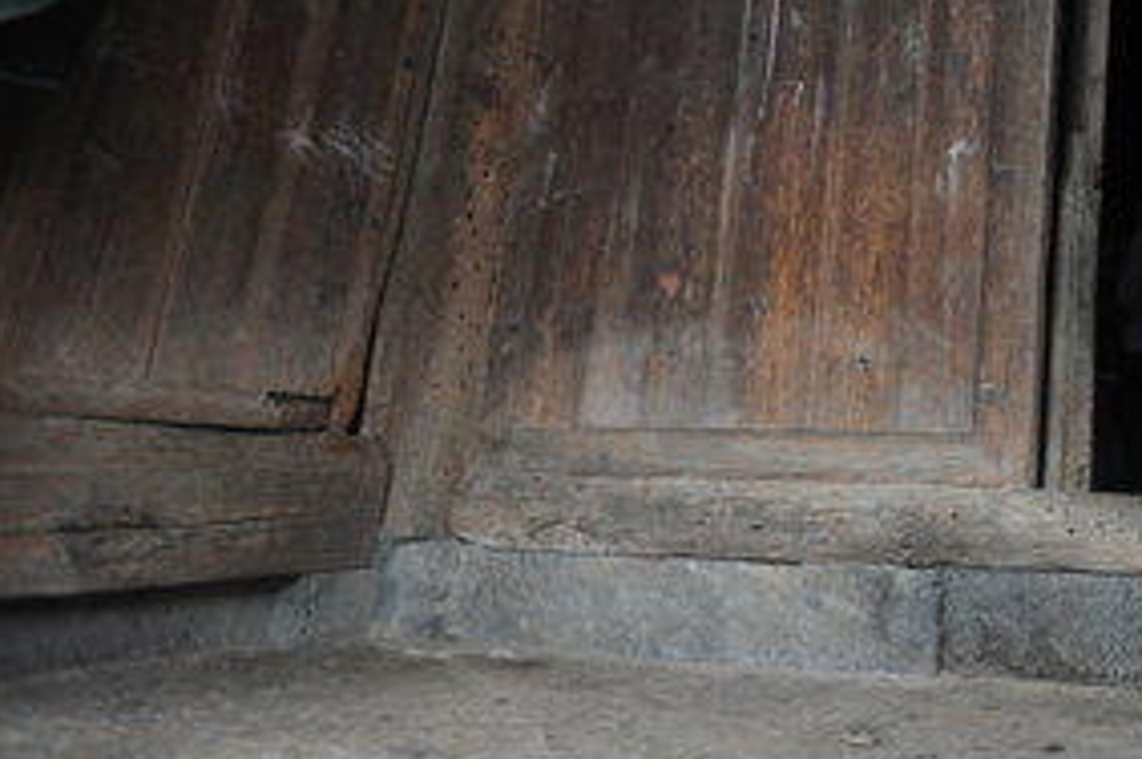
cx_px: 1178
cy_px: 184
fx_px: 1141
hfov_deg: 44.1
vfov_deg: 35.9
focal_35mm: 36
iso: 800
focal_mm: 17
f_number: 2.8
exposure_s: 1/320
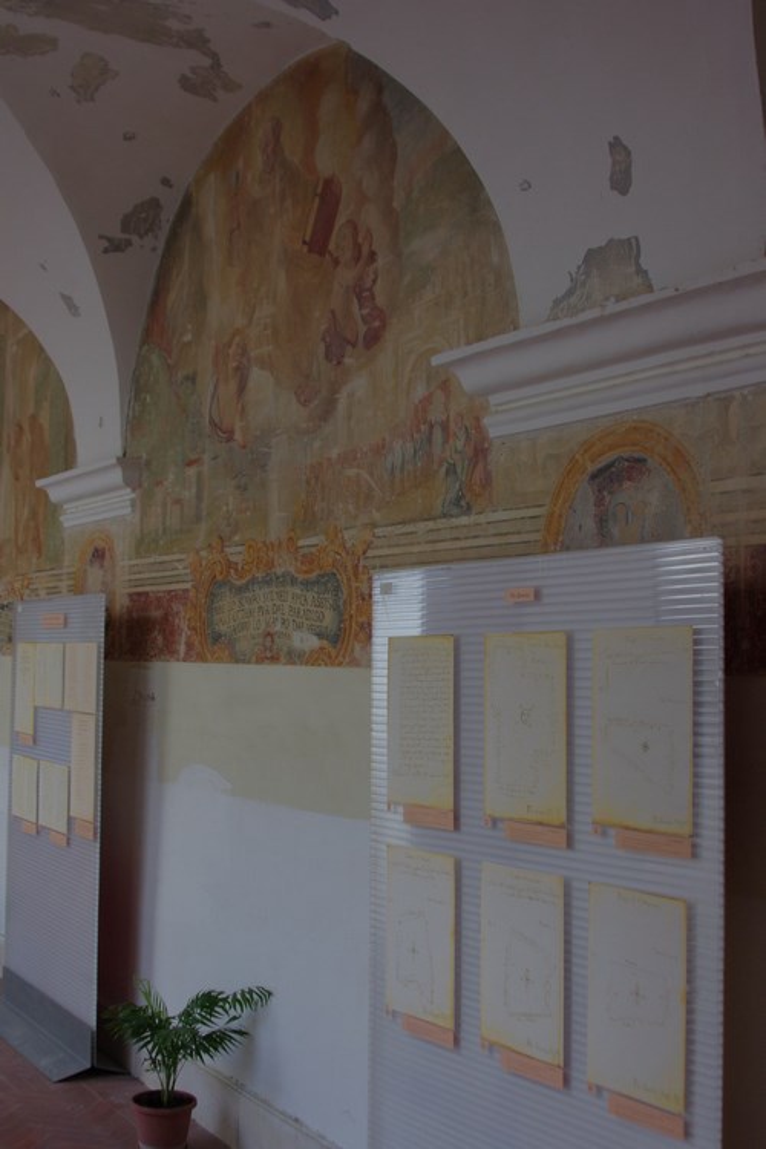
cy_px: 574
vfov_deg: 46.4
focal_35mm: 42
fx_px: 1340
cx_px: 383
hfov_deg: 31.9
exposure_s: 1/160
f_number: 5
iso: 400
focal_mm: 28
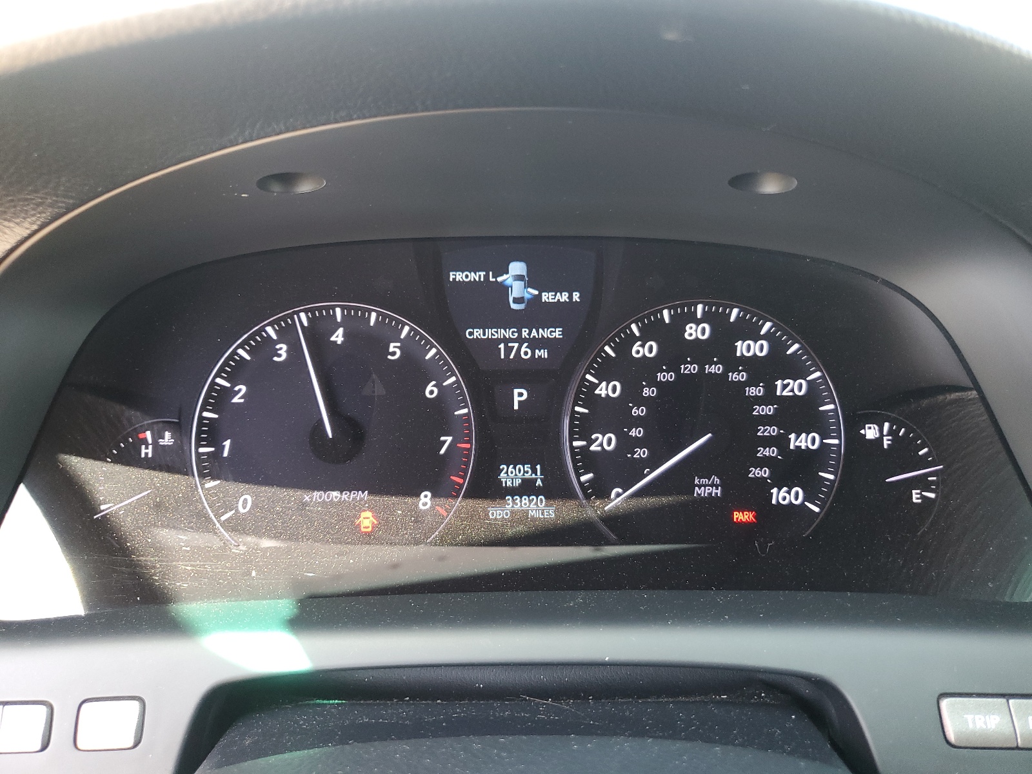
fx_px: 775
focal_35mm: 26
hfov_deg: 67.3
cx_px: 516
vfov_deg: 53.1
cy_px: 387
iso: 97
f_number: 1.5
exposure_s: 1/60.2
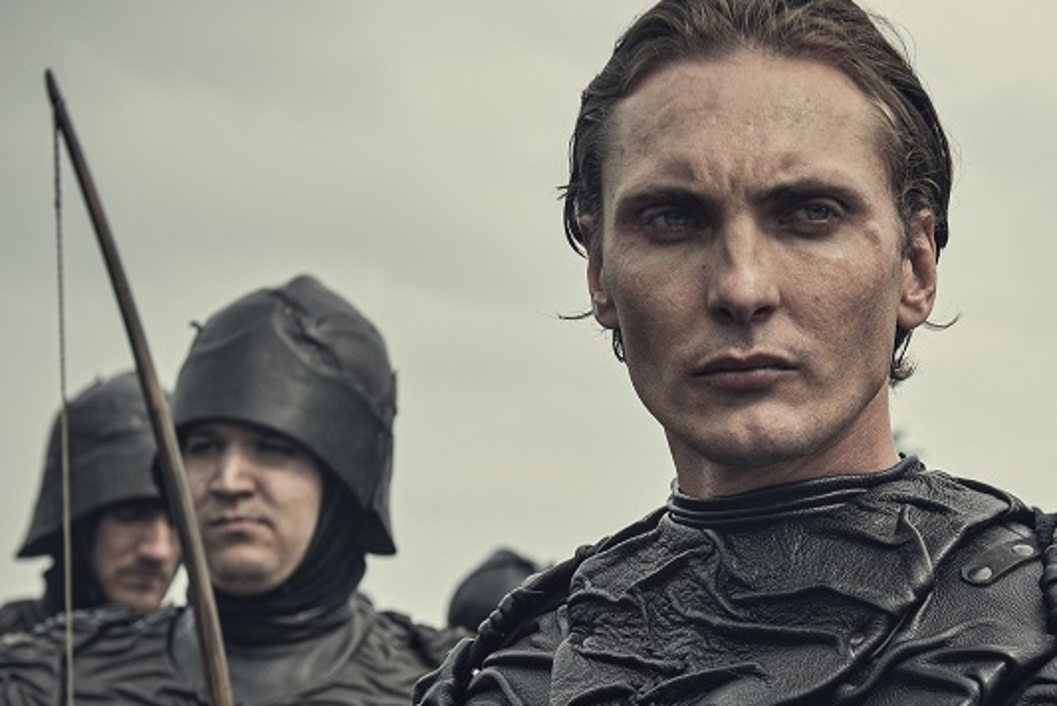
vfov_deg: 12.7
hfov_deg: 18.7
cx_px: 896
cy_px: 536
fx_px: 3173
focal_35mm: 108
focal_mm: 48
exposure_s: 1/1000
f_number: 4
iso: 250
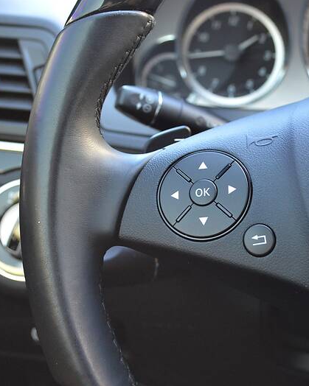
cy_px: 194
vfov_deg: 26.1
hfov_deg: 20.9
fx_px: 835
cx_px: 206
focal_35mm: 73
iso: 1100
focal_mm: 34
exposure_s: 1/60
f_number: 5
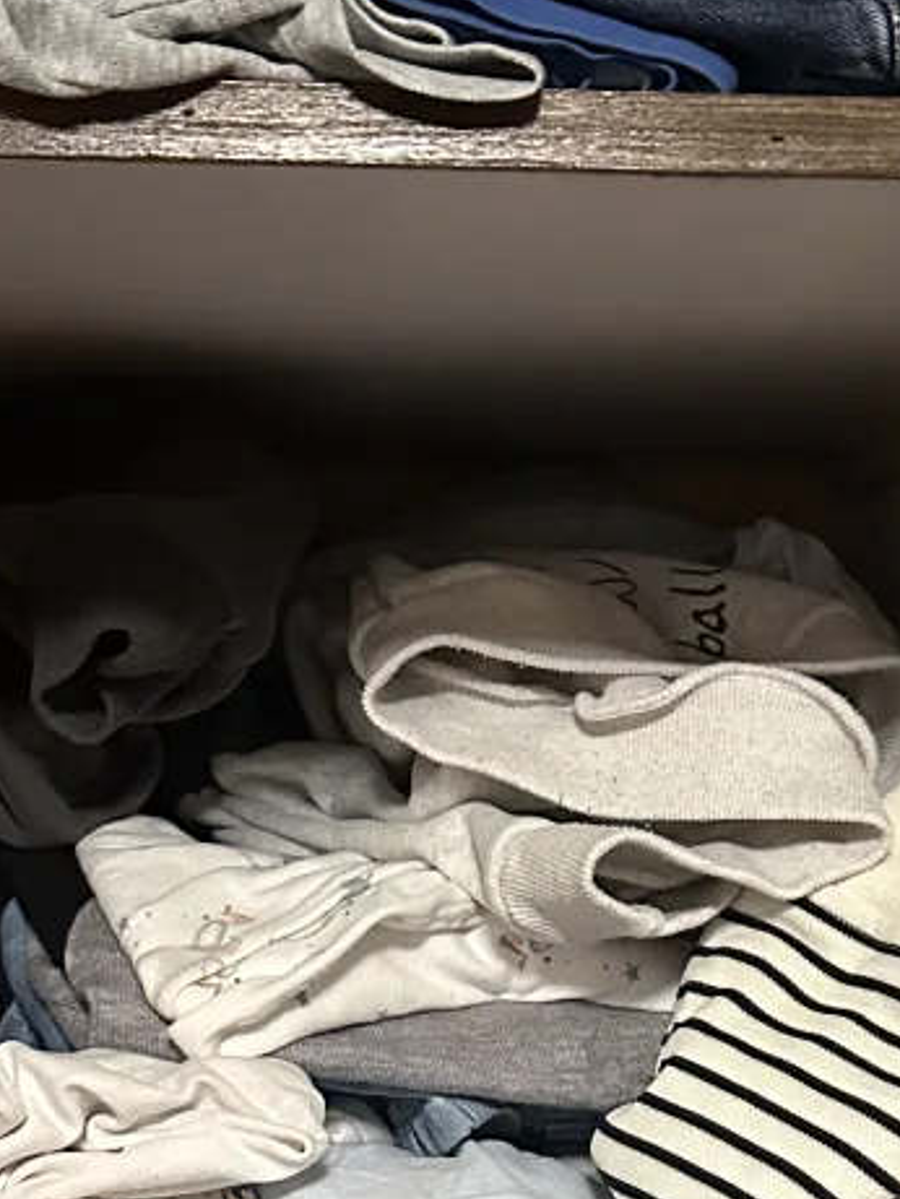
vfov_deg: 24.7
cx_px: 523
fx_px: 2599
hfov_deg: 19.6
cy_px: 1209
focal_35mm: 75
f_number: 1.78
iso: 1000
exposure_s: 1/47
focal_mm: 6.86
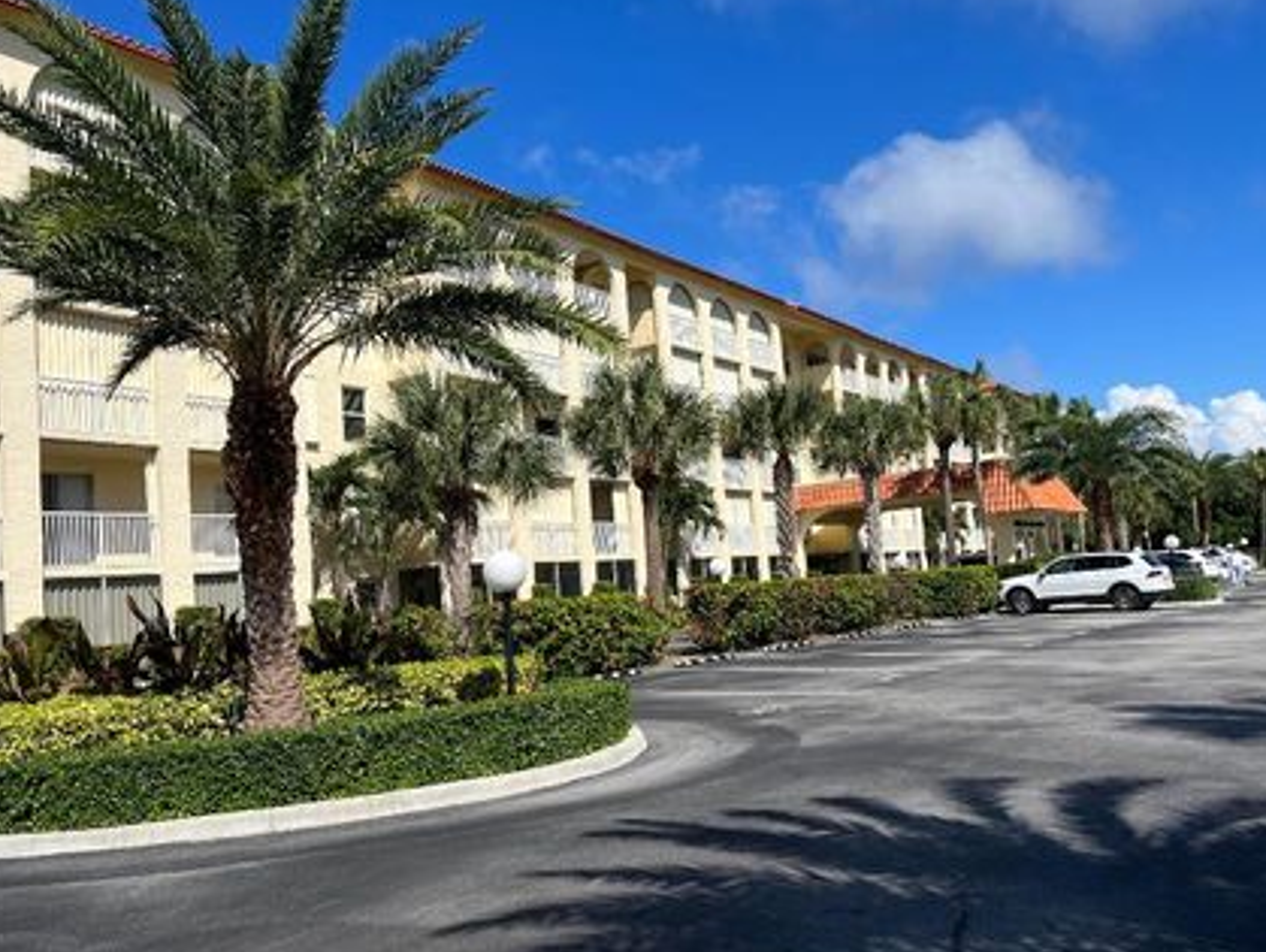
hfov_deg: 58.3
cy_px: 485
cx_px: 638
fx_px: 1135
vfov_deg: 45.5
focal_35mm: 31
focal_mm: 5.1
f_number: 1.6
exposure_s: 1/5319
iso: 50
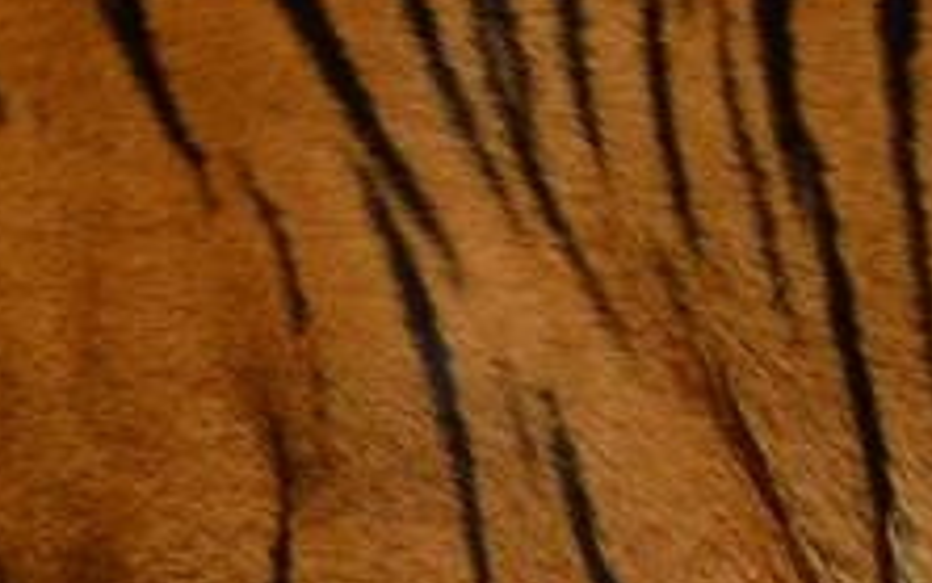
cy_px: 1627
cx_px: -403
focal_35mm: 1649
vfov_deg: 0.8
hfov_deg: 1.3
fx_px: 41906
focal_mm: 150
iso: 400
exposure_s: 1/2000
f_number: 7.1
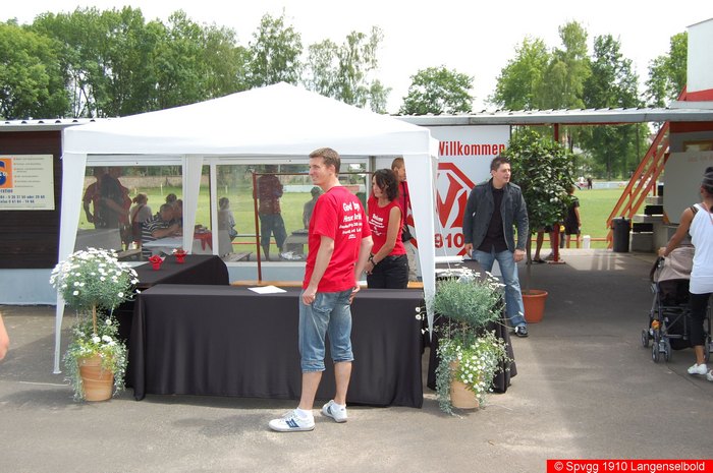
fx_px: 772
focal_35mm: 39
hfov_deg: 49.6
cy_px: 236
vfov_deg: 34.1
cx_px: 356
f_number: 5.6
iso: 280
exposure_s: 1/500
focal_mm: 26
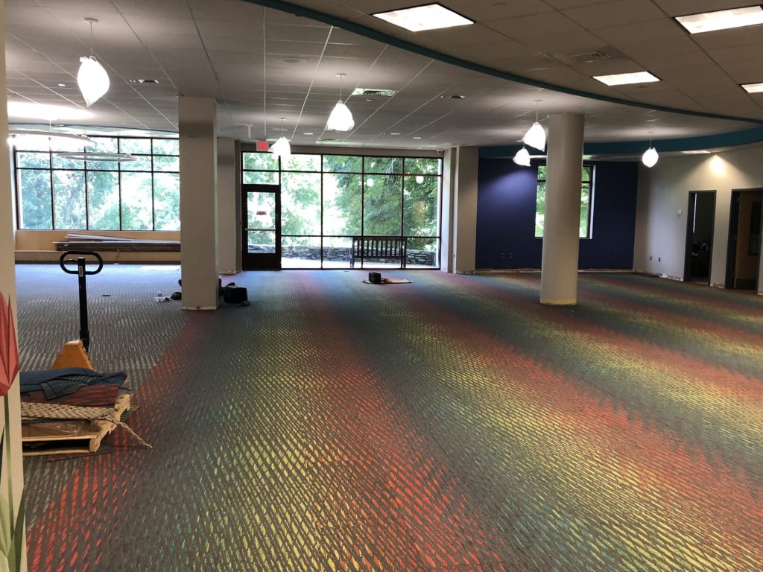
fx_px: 617
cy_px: 286
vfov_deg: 49.7
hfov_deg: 63.4
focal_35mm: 28
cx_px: 382
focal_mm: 3.99
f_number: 1.8
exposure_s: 1/24
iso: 40
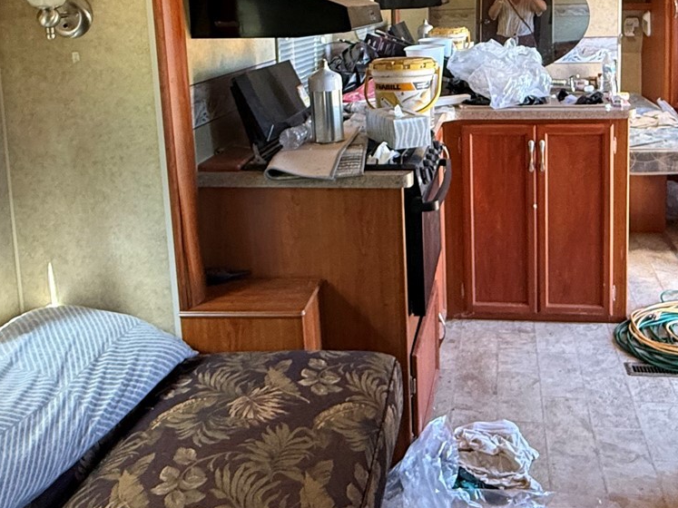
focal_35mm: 36
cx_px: 409
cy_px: 83
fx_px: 705
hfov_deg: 51.0
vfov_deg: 37.8
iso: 250
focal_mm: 2.22
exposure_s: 1/26
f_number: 2.2
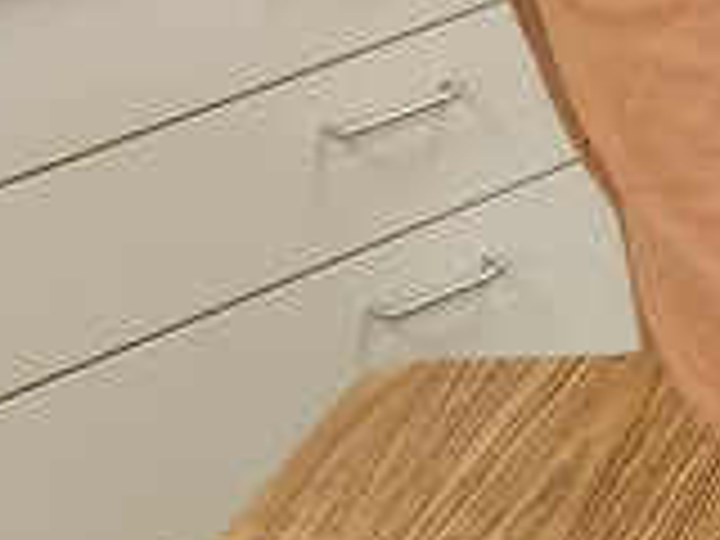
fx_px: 3058
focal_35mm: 147
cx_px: 1706
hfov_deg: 11.3
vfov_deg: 9.8
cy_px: -297
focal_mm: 5.4
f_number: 1.8
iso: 400
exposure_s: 1/120
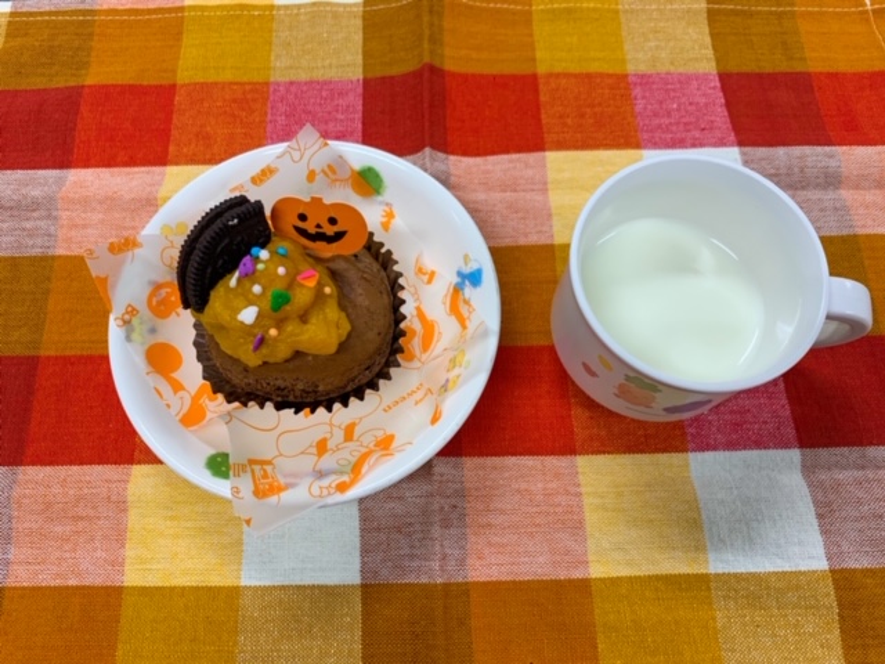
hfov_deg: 67.3
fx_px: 665
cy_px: 332
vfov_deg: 53.1
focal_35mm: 26
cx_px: 442
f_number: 1.8
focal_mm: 4.25
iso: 100
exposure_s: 1/100
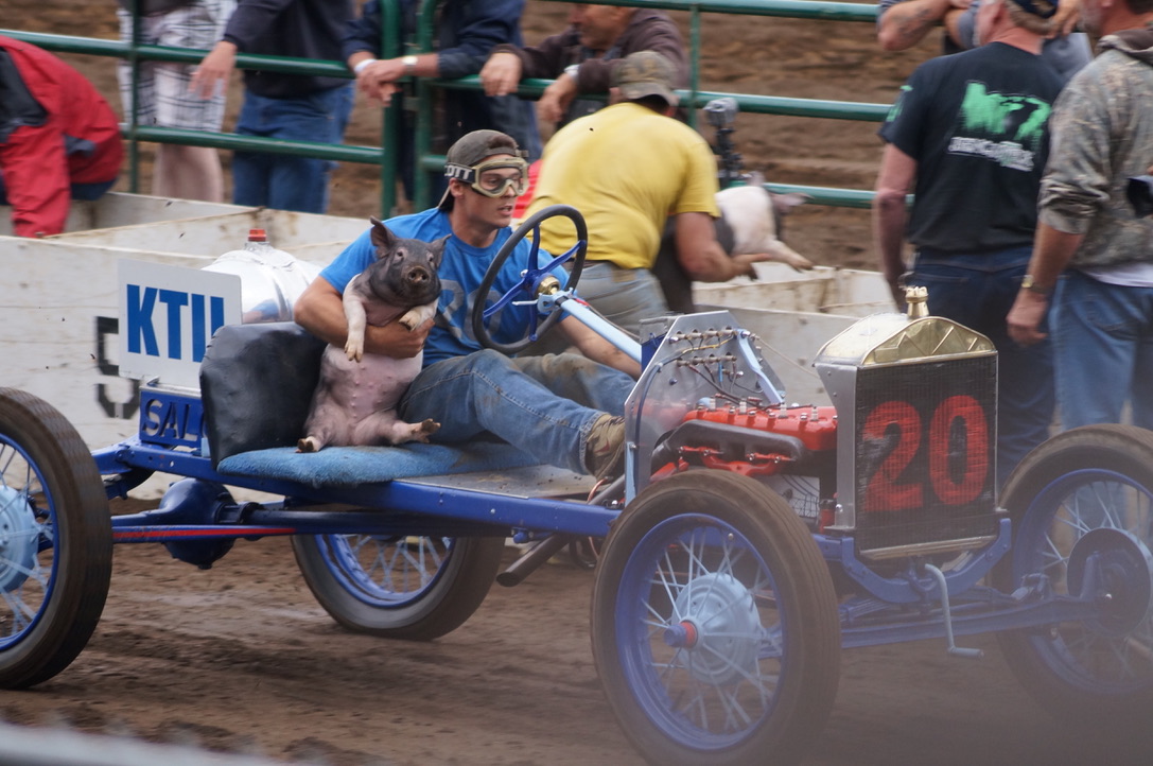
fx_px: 9597
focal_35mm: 300
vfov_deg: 4.6
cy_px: 383
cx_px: 576
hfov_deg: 6.9
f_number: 5.6
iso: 500
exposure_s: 1/320
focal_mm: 200
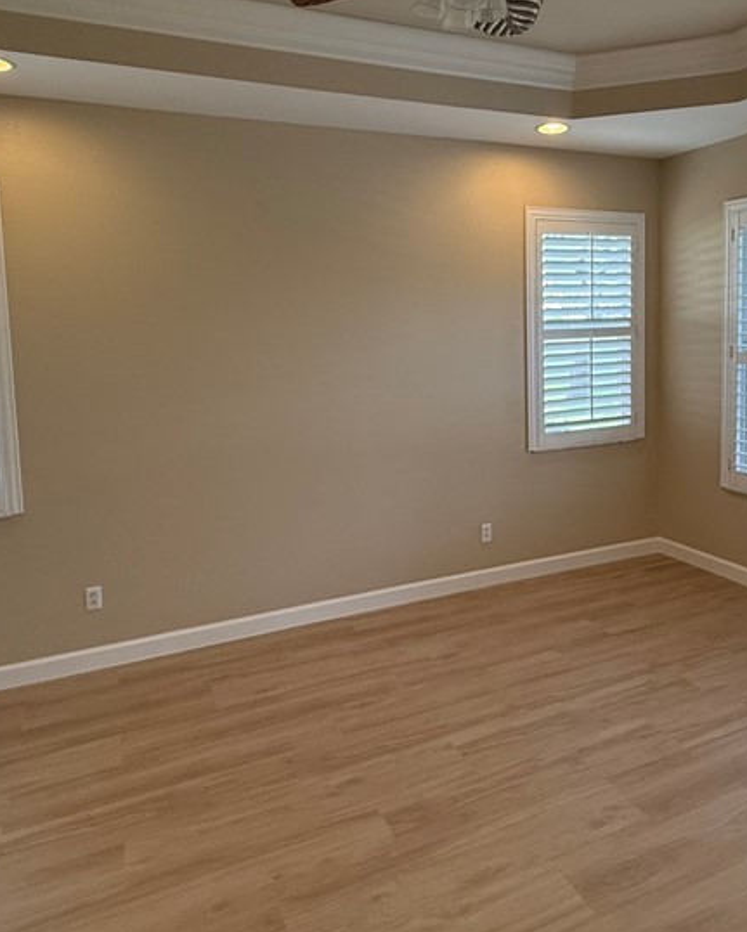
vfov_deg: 65.5
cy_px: 385
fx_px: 718
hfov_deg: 54.5
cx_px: 451
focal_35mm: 26
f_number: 2.2
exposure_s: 1/120
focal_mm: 2.22
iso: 200
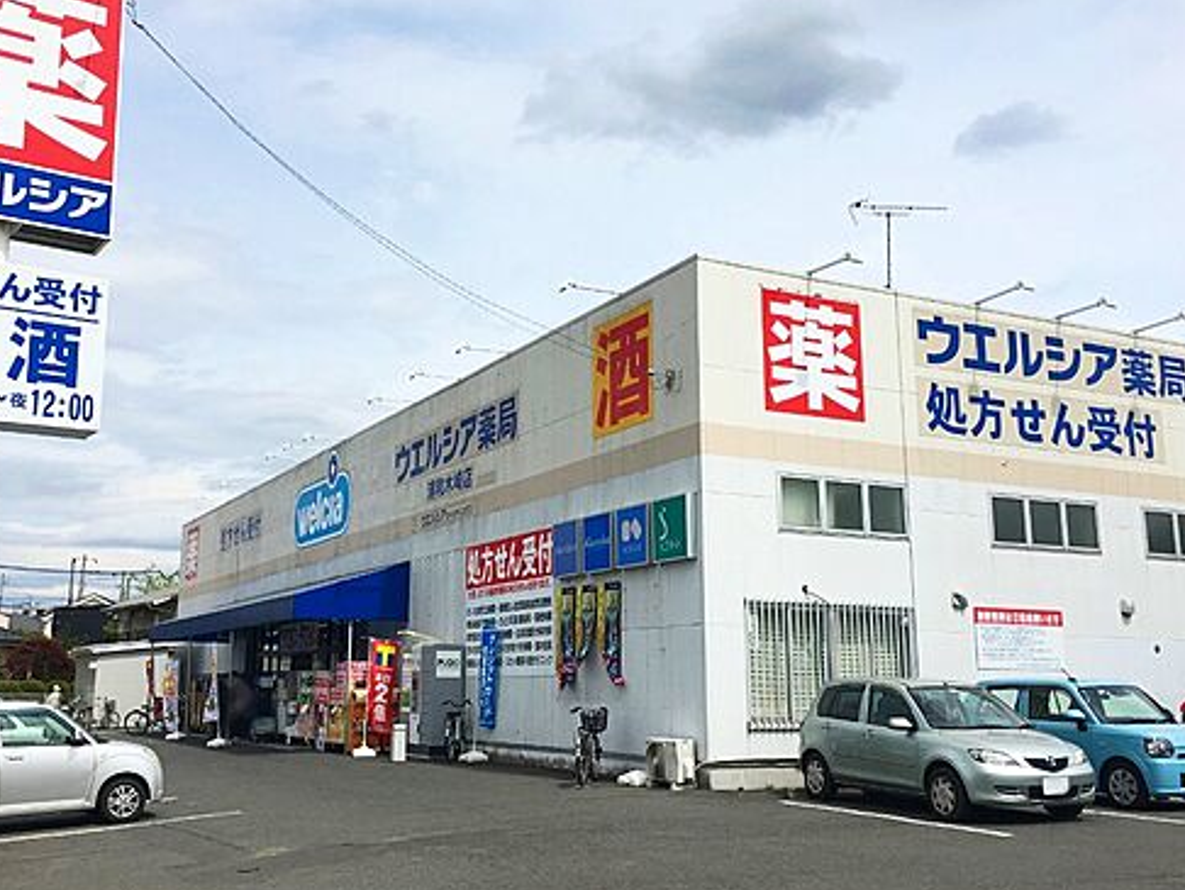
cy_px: 439
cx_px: 544
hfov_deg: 50.1
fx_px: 1267
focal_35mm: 37
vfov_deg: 38.7
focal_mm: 4.15
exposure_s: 1/3077
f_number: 2.2
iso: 25
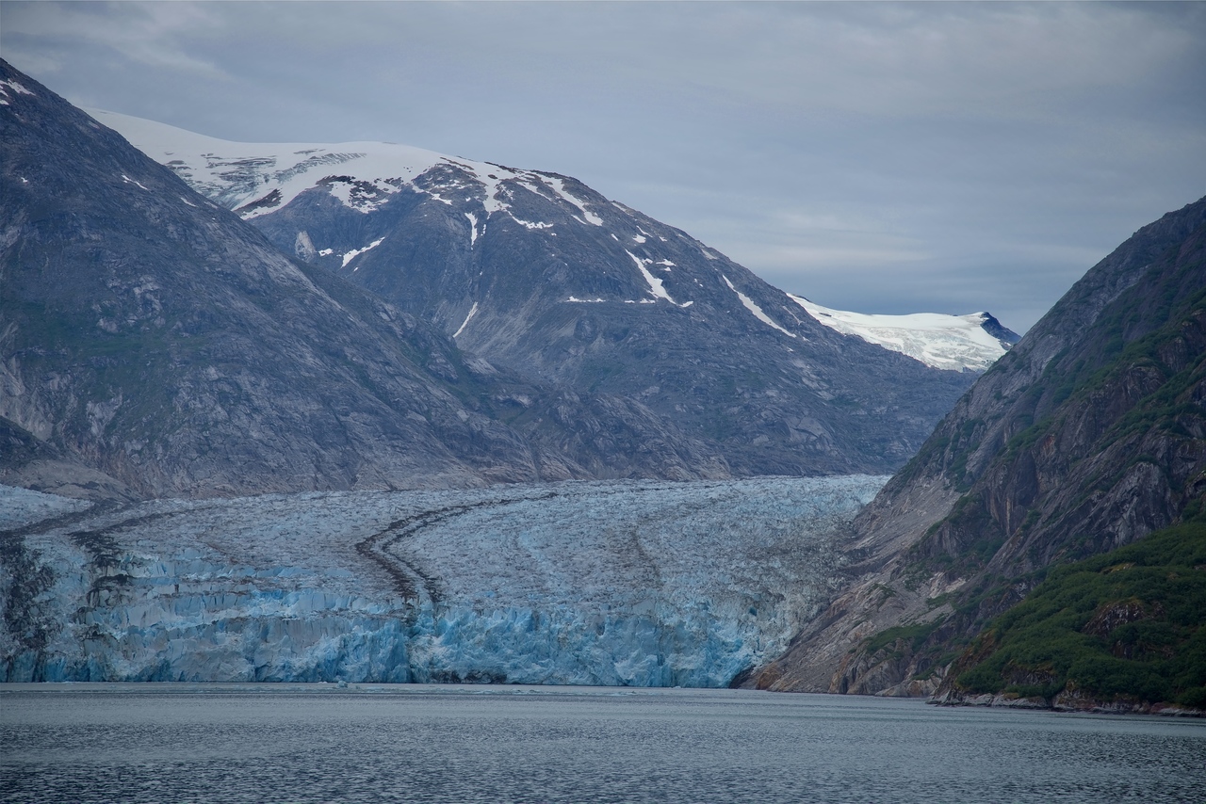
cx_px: 603
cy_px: 402
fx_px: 4021
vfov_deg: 11.4
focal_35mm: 120
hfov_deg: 17.1
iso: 100
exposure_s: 1/250
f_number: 6.3
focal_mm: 120
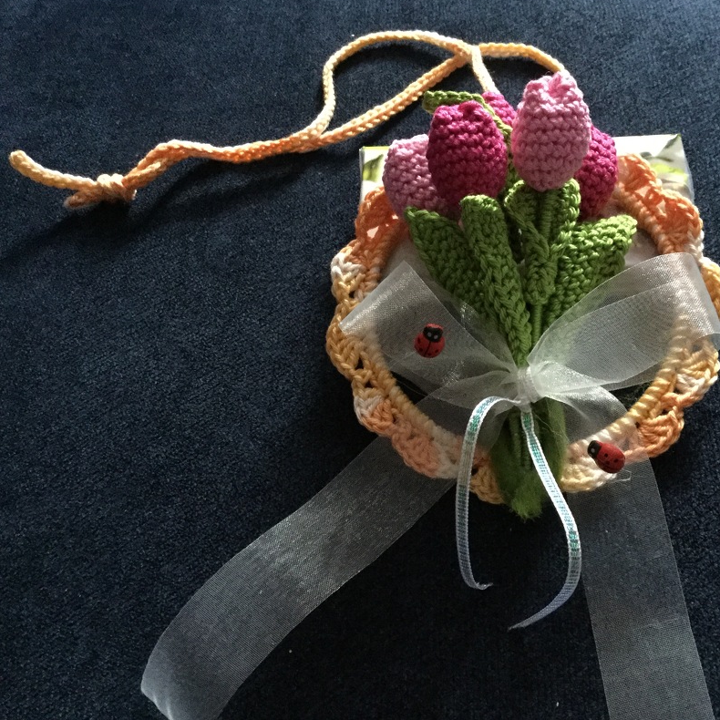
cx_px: 484
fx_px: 871
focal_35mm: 37
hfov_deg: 44.2
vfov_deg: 44.9
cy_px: 356
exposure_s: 1/17
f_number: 2.4
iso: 500
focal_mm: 3.3
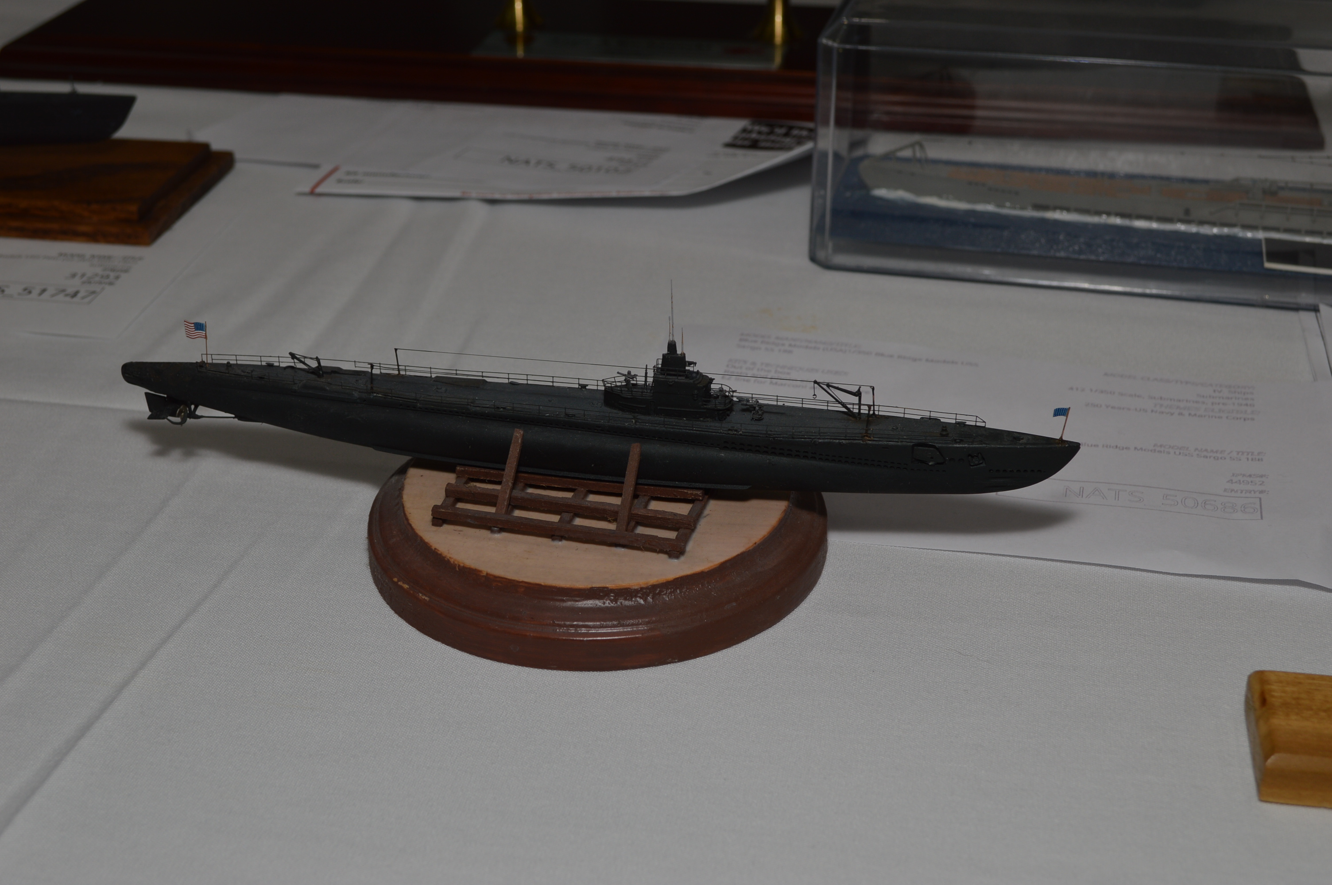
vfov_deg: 26.4
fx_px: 1885
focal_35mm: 51
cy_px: 442
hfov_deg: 38.9
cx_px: 666
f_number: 8
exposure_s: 1/60
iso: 100
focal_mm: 34
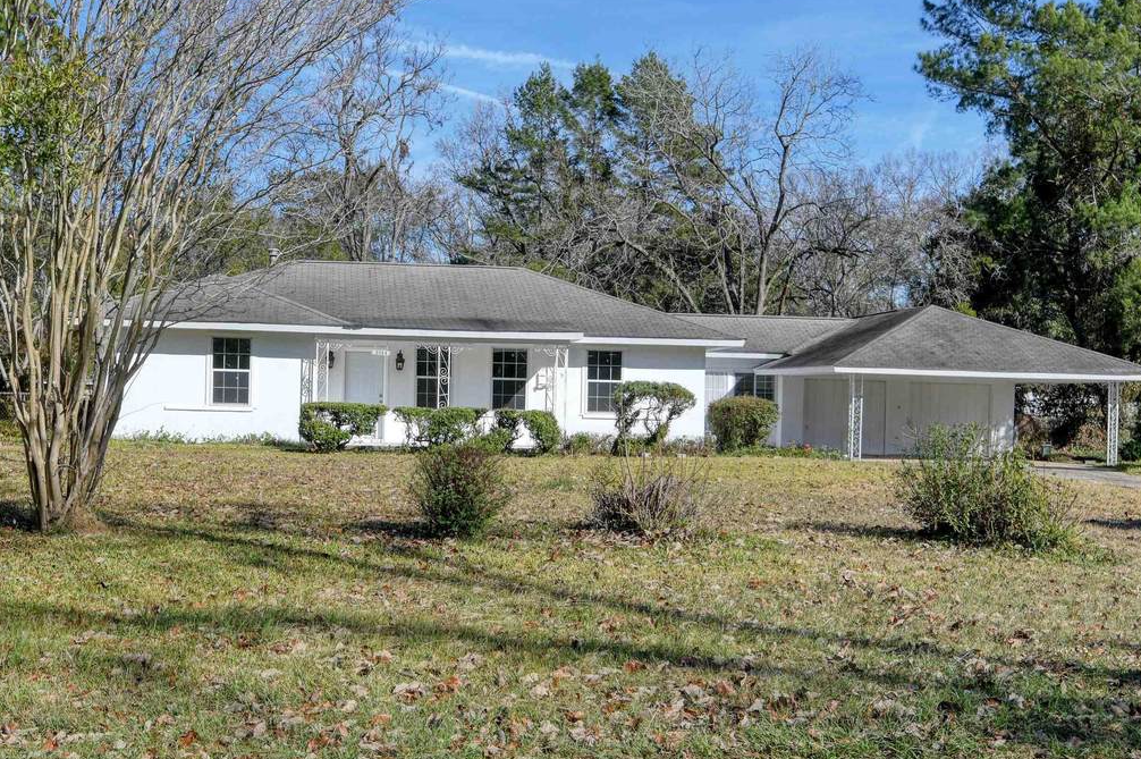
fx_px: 887
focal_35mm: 28
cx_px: 614
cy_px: 287
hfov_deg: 65.4
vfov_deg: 46.0
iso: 100
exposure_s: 1/160
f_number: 8
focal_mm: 22
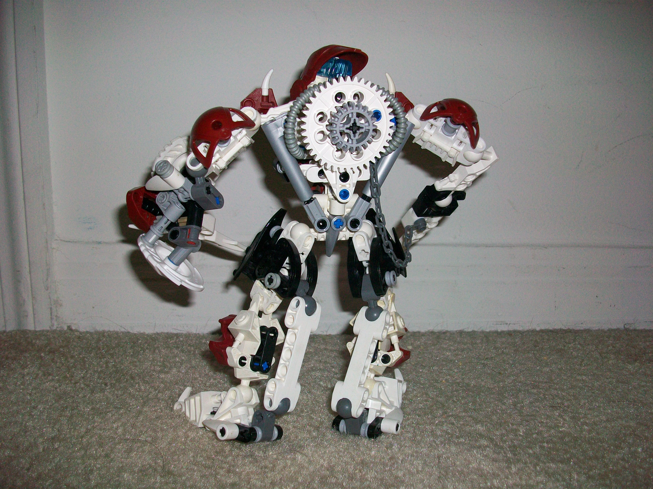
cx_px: 326
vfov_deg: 44.2
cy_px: 244
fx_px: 604
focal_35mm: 32
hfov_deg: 56.8
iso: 120
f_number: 2.8
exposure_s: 1/60
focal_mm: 5.7
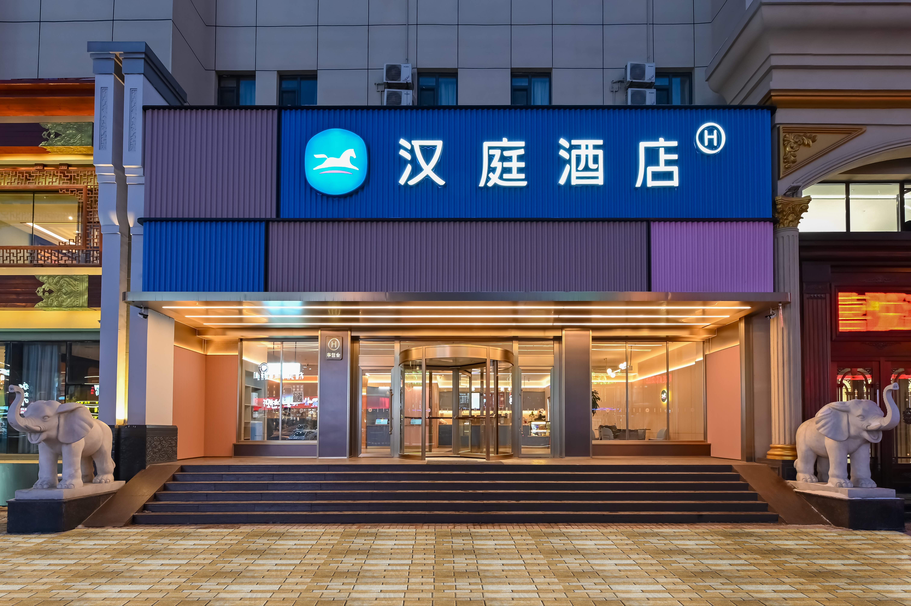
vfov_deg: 81.1
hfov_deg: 104.3
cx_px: 456
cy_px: 303
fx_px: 354
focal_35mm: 14
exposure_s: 1
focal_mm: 14
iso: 100
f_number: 11
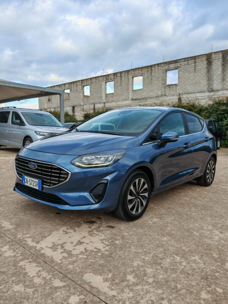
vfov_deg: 65.3
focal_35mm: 27
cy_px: 152
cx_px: 114
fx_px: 237
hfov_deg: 51.4
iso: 50
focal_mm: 6.83
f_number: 2
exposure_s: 1/230
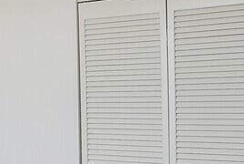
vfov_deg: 14.4
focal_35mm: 95
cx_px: -130
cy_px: 109
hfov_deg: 18.7
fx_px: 645
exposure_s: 1/100
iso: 320
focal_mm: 16
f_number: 5.6
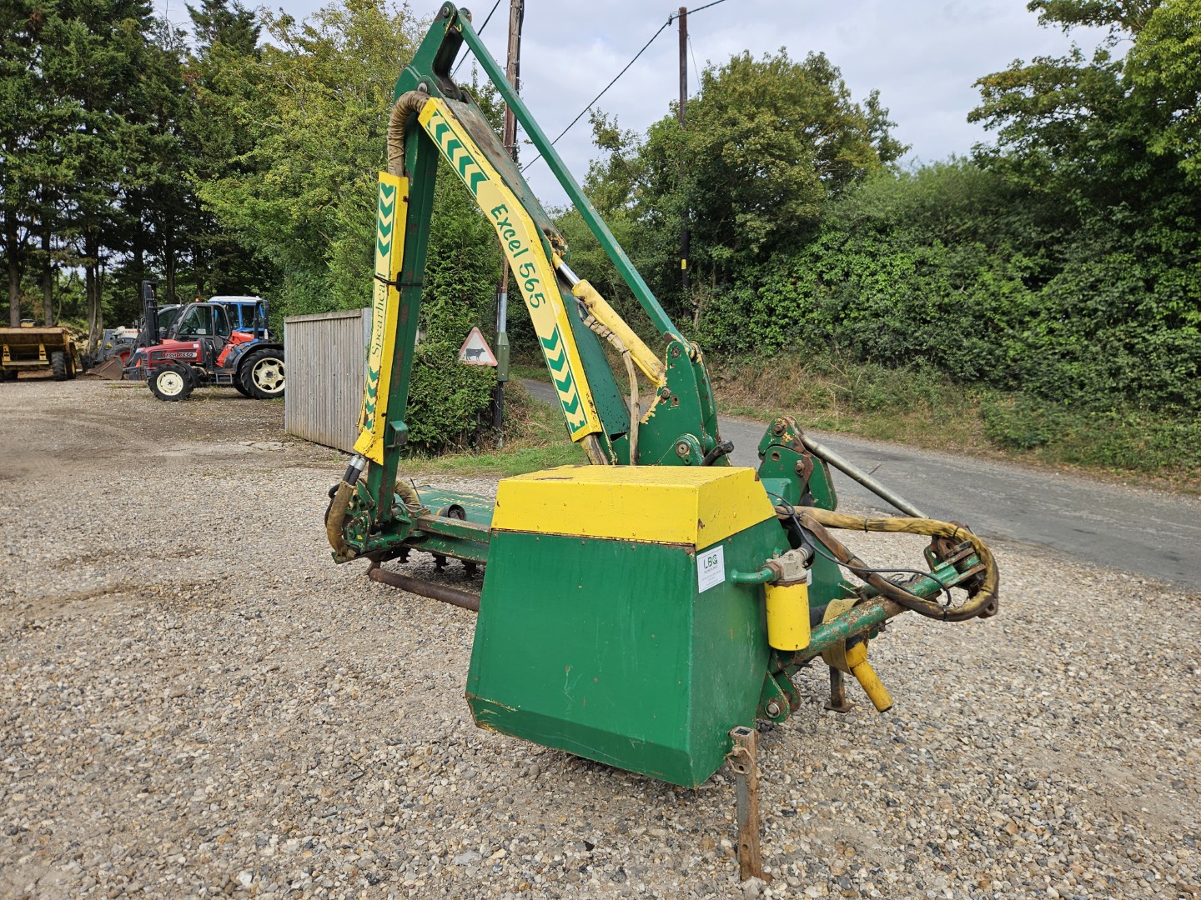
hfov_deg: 73.9
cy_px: 450
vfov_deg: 58.9
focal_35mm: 23
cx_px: 600
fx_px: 798
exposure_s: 1/838
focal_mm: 5.4
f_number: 1.8
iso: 25
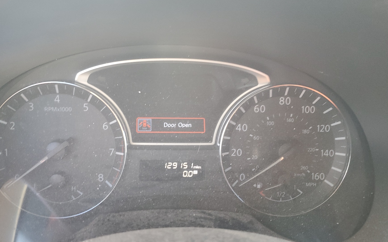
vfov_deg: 39.4
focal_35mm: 32
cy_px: 112
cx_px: 168
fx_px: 338
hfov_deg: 59.4
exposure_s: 1/60.2
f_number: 1.5
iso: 99
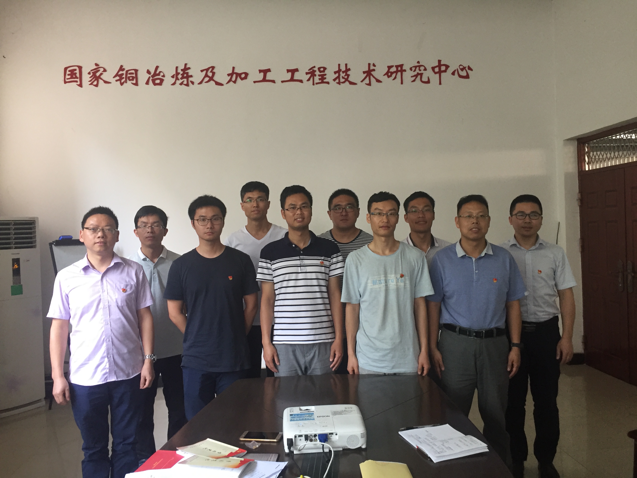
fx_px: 534
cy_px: 239
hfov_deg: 61.7
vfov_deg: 48.2
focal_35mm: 29
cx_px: 318
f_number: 2.2
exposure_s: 1/33
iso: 80
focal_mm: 4.15
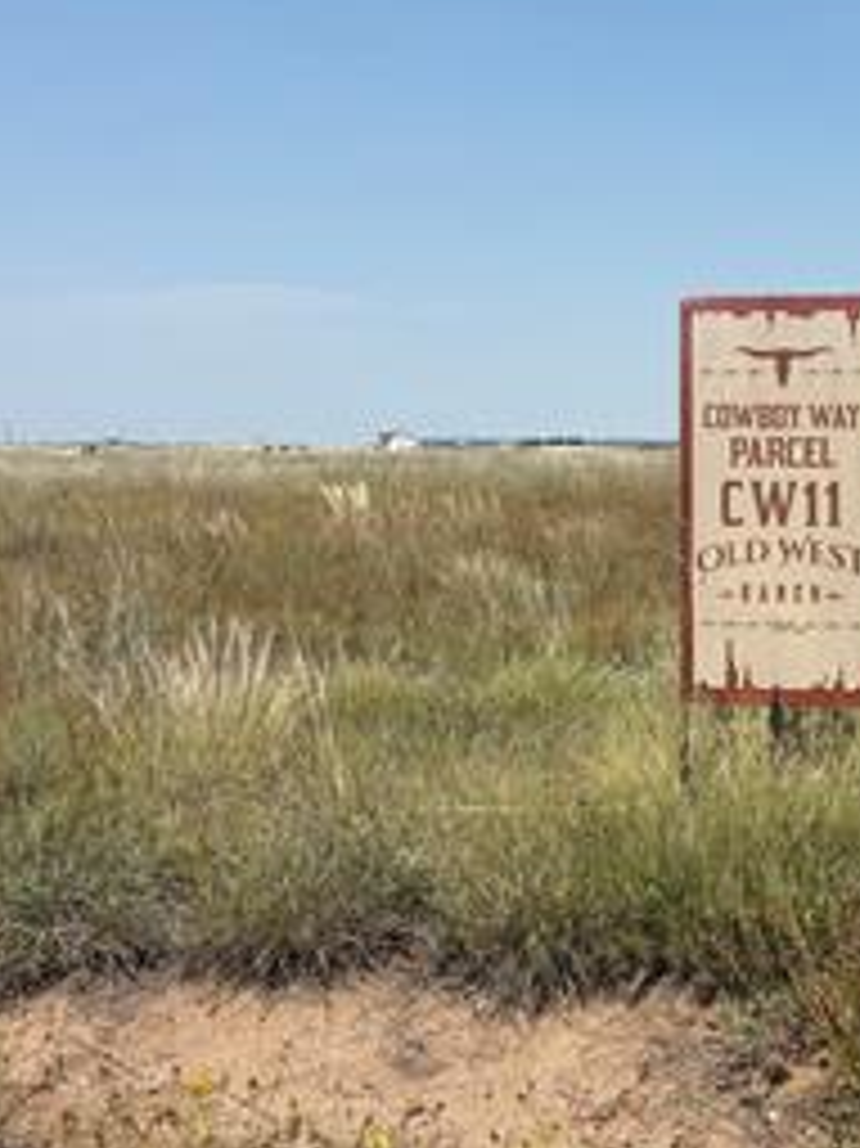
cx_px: 734
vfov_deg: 38.9
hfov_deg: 28.8
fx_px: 1625
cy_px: 590
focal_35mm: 49
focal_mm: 5.96
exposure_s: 1/4608
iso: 50
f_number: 1.6
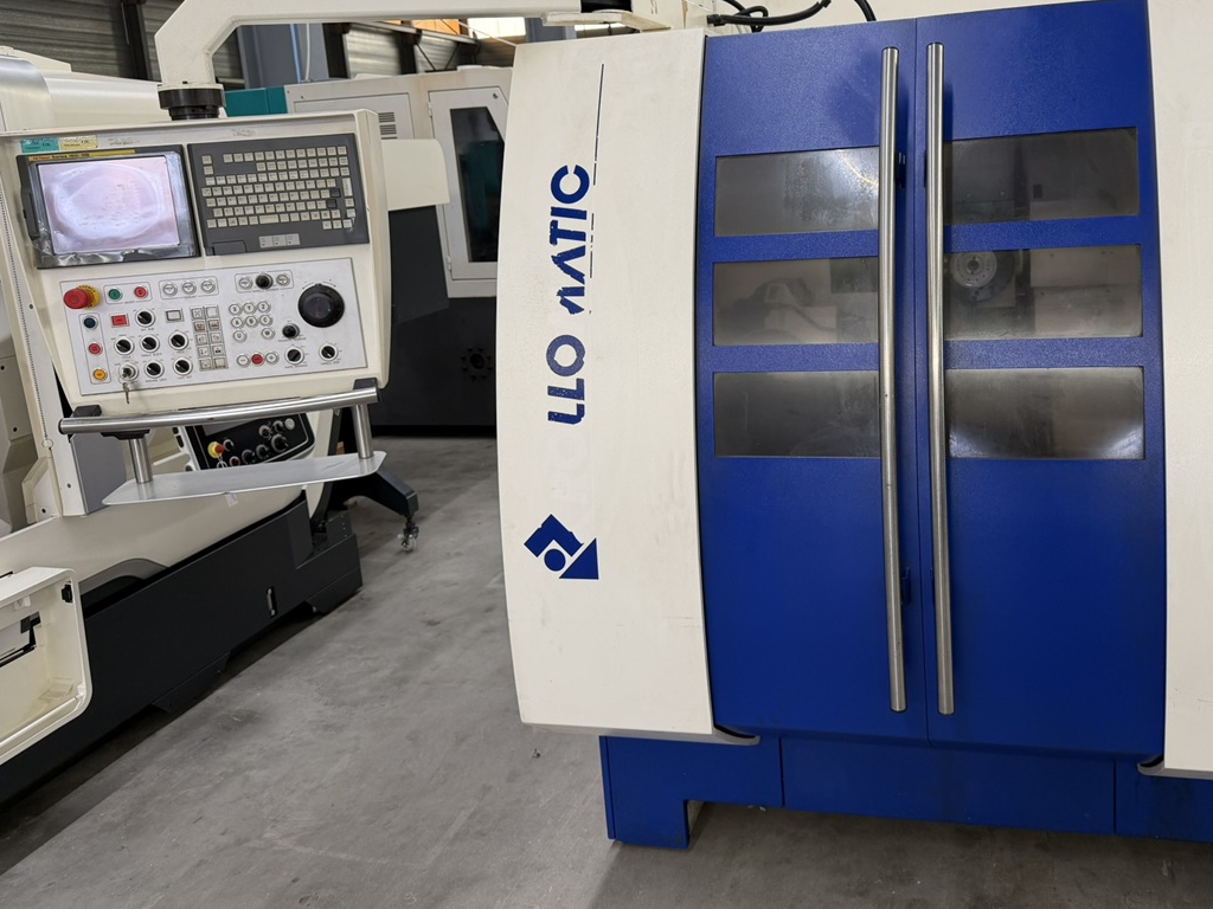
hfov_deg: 59.3
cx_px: 745
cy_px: 355
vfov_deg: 46.5
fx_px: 1051
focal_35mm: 30
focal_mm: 6.76
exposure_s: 1/50
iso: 125
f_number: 1.78
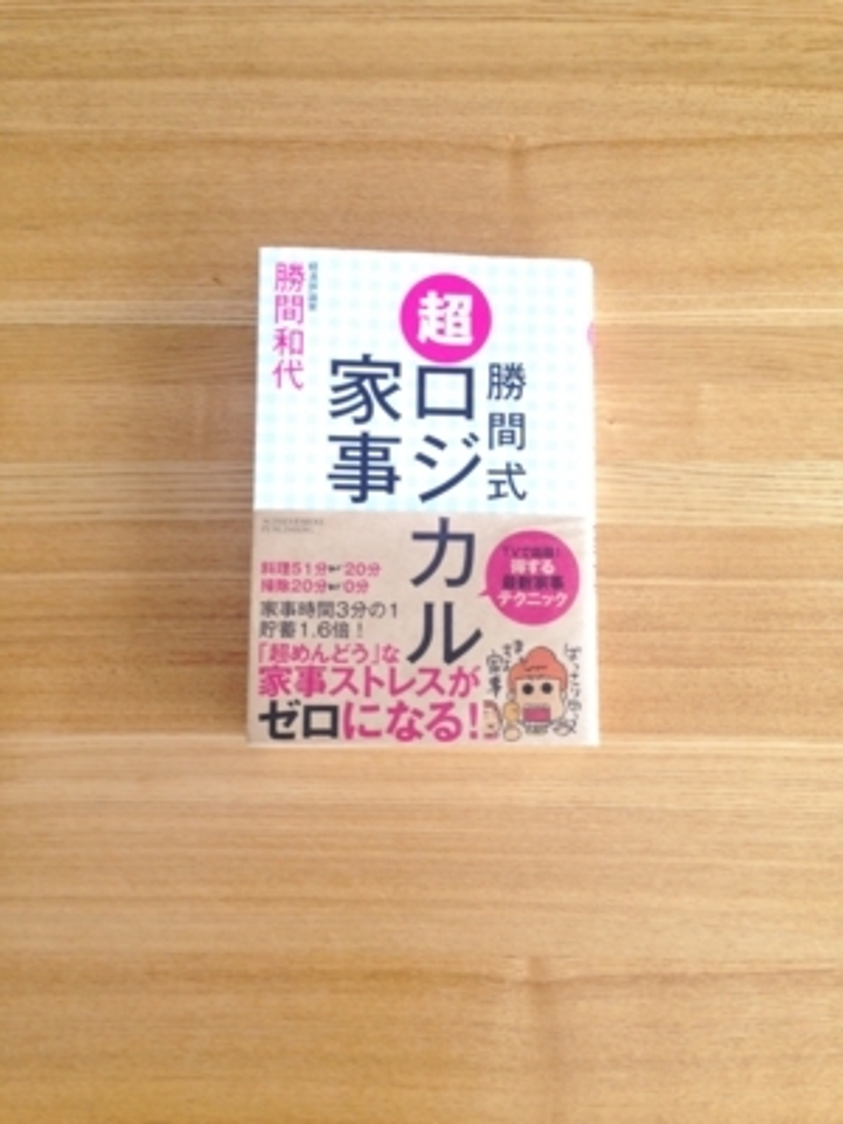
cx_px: 422
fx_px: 1072
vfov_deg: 55.4
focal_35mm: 33
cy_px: 562
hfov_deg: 42.9
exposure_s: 1/6
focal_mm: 4.12
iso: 50
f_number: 2.4
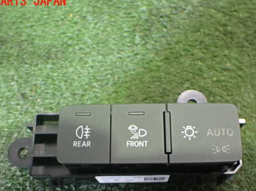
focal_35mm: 42
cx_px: 137
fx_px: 310
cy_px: 128
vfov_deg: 34.0
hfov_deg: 44.8
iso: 800
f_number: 2.3
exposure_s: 1/30
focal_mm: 5.4
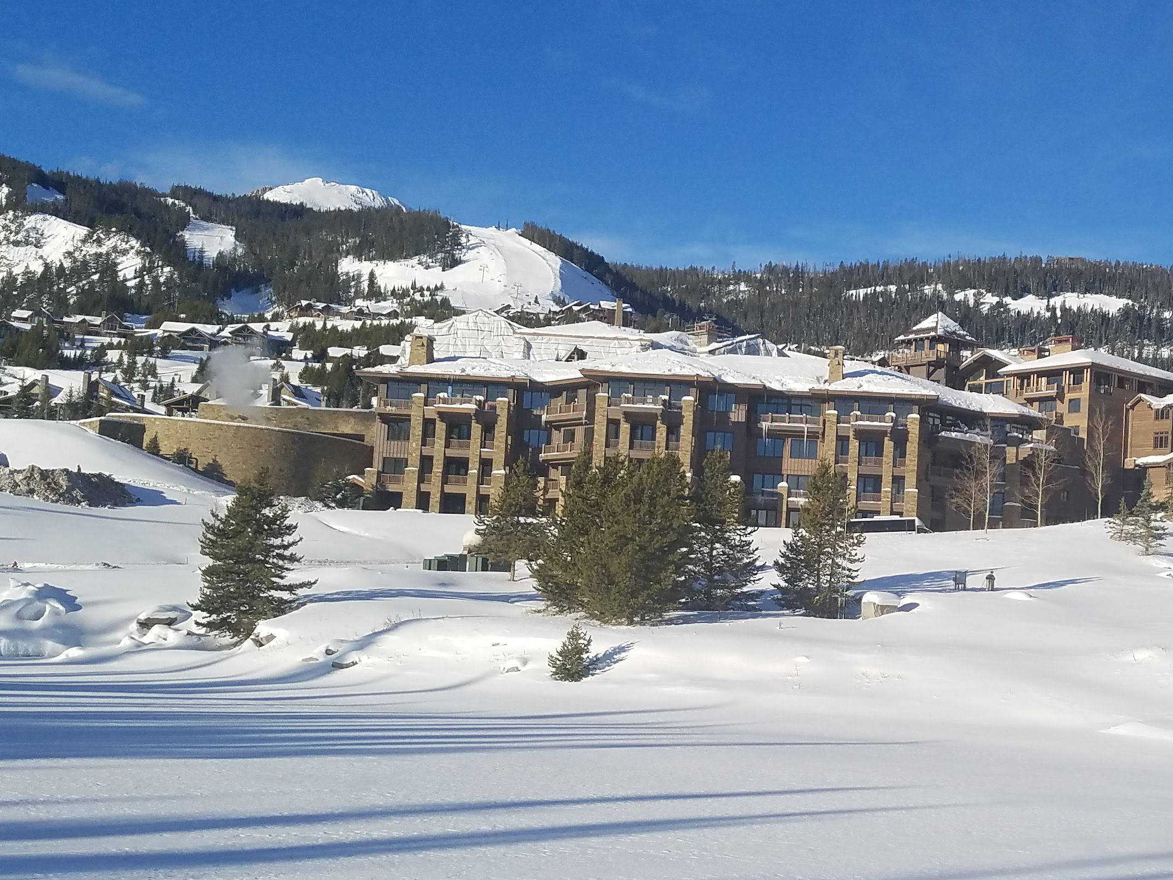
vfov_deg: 29.6
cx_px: 903
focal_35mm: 49
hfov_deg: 37.8
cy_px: 502
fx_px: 1661
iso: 50
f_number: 1.7
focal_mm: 4.2
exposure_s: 1/3280
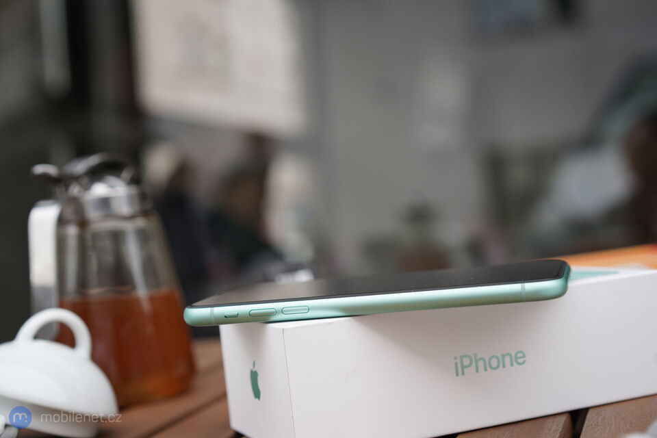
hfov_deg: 36.2
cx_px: 328
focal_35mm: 55
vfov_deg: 24.6
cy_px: 219
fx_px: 1004
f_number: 4.5
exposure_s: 1/250
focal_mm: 55
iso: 200
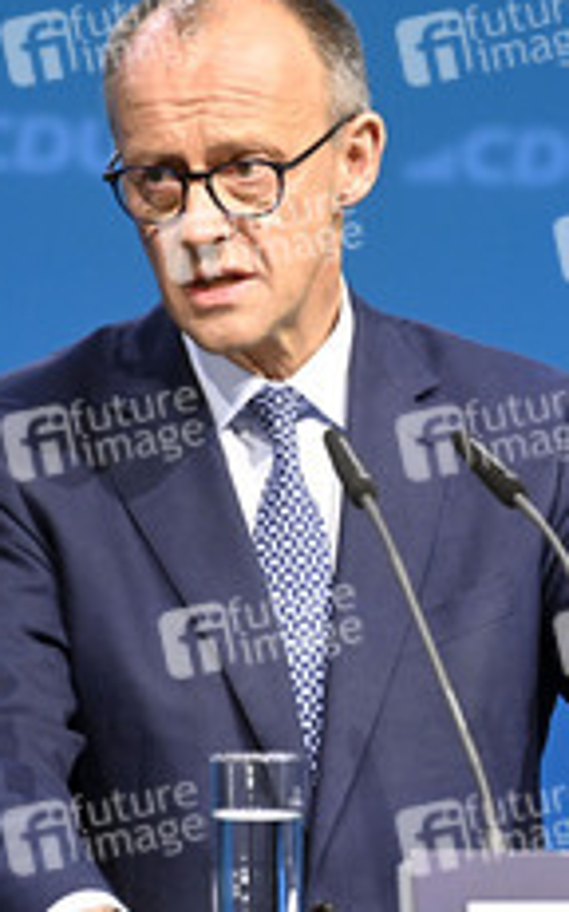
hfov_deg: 1.6
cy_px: 533
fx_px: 20309
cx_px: 551
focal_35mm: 817
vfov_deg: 2.6
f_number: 5.6
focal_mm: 410
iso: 8000
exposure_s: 1/500
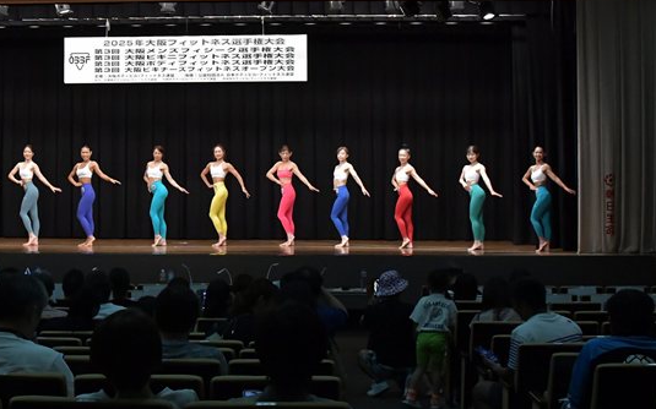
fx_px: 1108
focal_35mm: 62
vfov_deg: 20.9
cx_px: 214
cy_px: 141
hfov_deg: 32.7
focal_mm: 28
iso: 5000
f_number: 5.6
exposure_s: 1/400
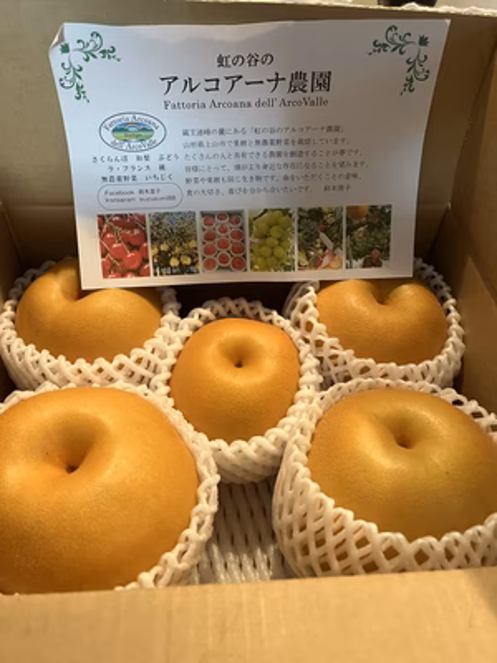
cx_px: 248
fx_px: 498
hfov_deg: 53.1
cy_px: 332
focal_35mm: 26
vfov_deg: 67.3
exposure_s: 1/60
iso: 500
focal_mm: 5.1
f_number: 1.6
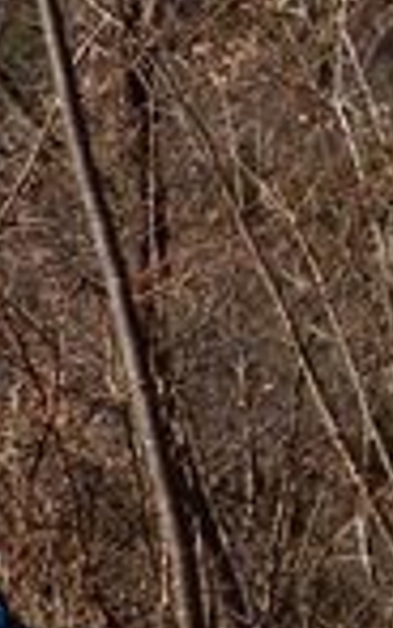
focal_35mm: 173
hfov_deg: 6.2
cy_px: -21
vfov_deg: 12.0
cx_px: 1581
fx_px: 2962
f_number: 3.5
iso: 80
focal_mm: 5.3
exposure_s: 1/800
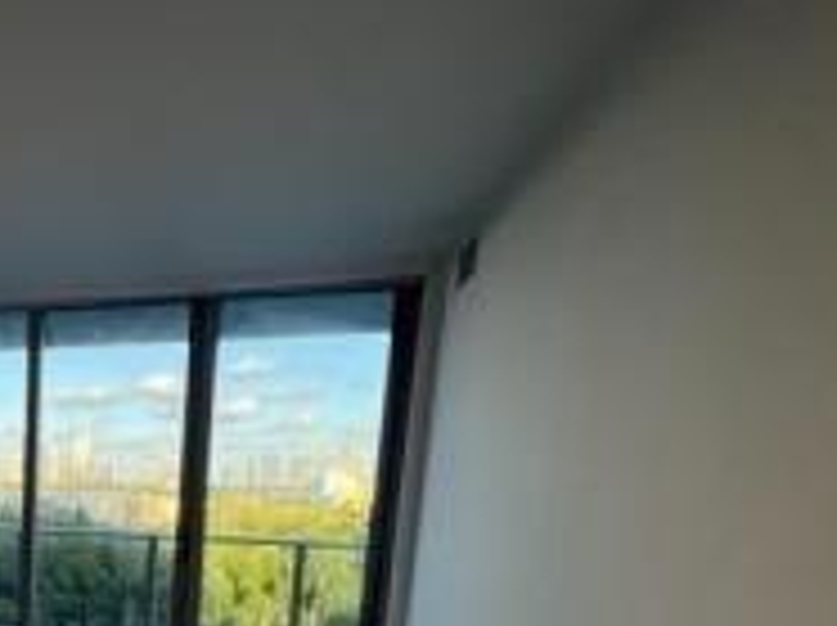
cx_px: -14
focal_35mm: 28
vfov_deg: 44.1
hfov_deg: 50.4
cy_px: 590
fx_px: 676
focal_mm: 1.57
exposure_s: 1/120
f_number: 1.8
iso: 64
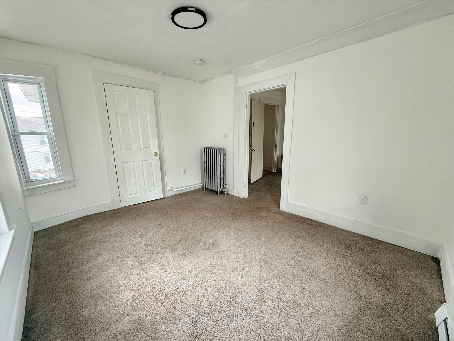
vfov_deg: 85.7
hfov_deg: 102.1
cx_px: 227
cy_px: 170
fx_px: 184
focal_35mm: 14
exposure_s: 1/99
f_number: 2.2
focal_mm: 2.22
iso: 160
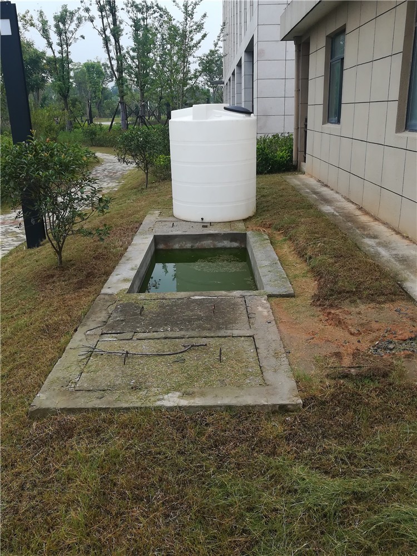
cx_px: 208
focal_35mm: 30
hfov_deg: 46.8
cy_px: 278
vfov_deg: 60.0
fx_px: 482
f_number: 2.2
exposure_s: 1/100
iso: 64
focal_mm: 3.83
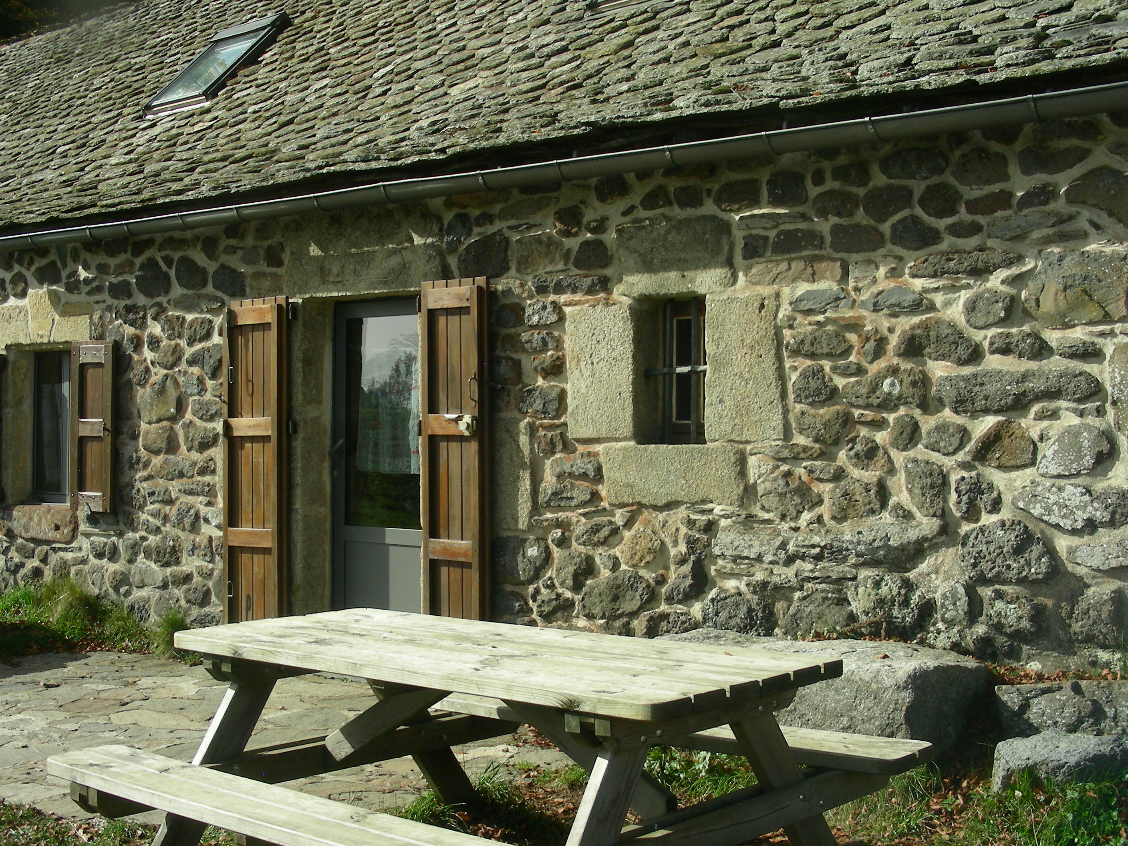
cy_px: 423
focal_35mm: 48
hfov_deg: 39.7
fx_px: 1564
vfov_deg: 30.3
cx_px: 564
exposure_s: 1/436
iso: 50
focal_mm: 8
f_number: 4
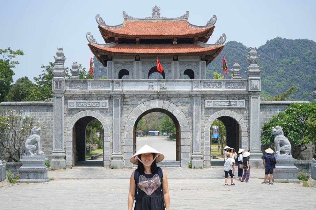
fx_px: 448
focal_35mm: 51
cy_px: 105
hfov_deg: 38.9
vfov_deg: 26.5
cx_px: 158
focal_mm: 51
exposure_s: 1/320
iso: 100
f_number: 5.6
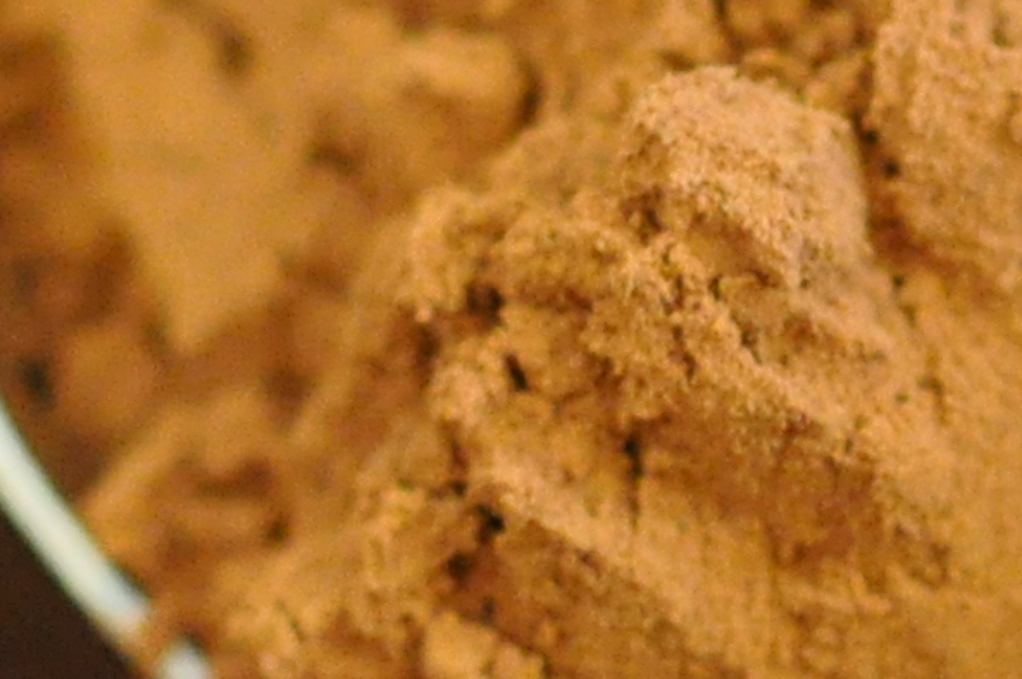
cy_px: -74
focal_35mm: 380
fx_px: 10765
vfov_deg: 3.6
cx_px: 645
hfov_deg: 5.4
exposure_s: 1/60
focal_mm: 35
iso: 1600
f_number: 3.2
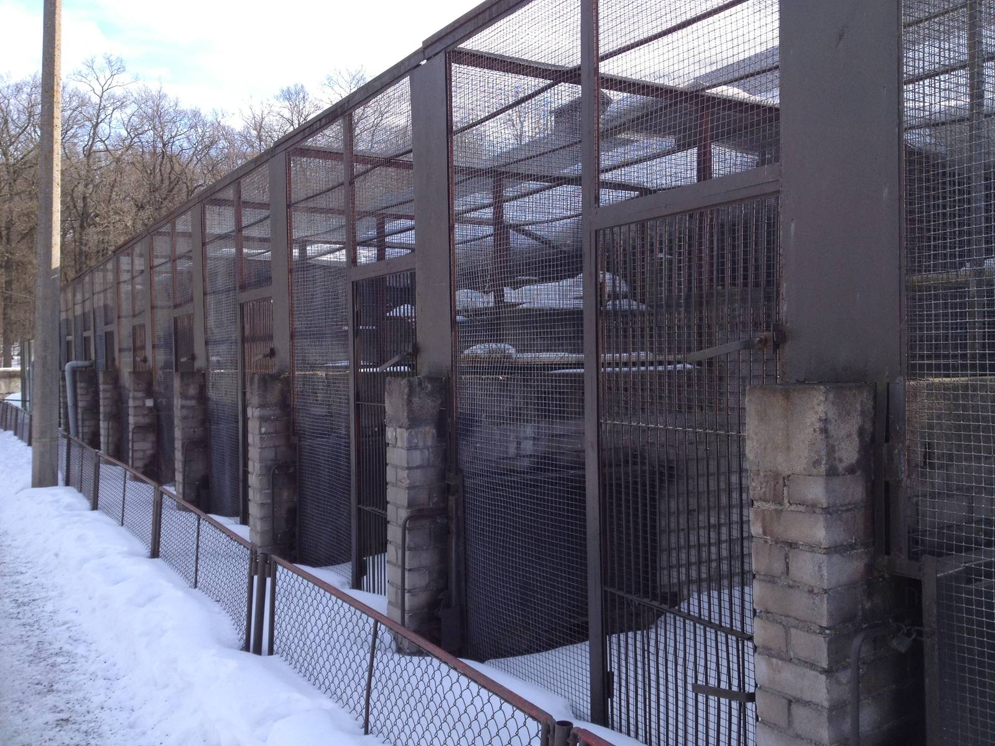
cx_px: 498
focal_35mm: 35
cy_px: 373
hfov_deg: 52.6
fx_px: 1006
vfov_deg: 40.7
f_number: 2.4
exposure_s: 1/649
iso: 50
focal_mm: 4.28
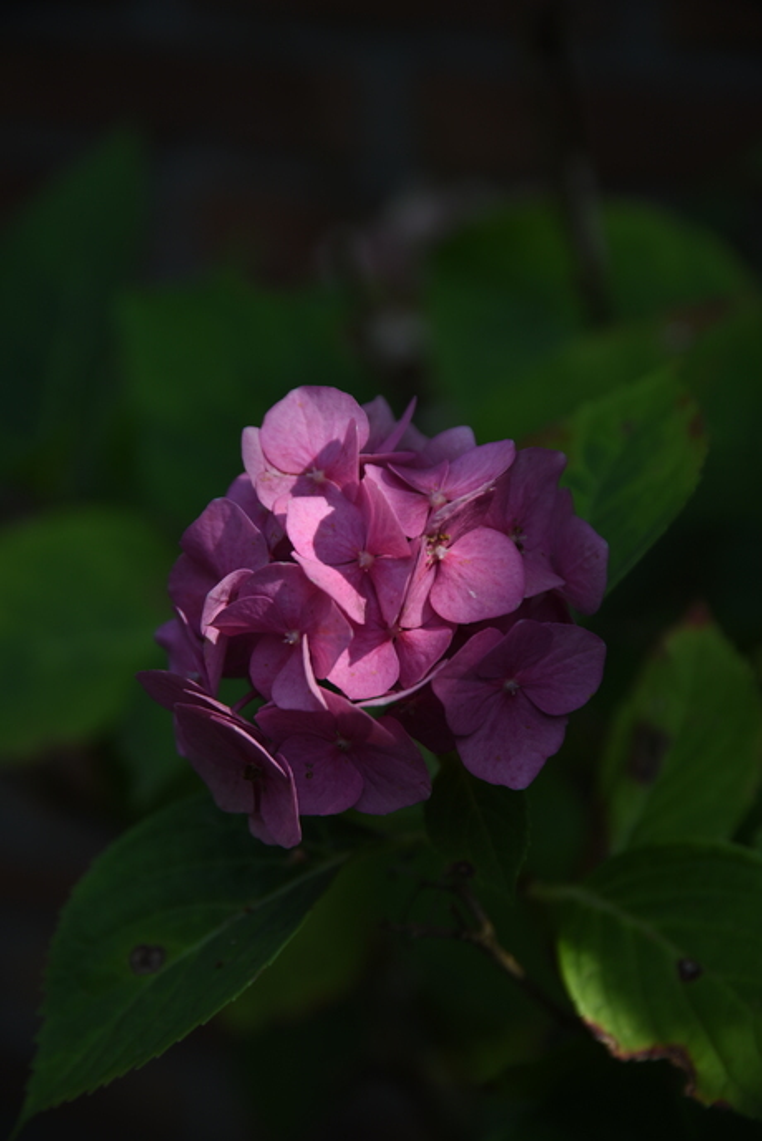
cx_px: 381
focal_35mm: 120
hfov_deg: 11.4
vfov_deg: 17.1
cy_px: 570
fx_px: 3806
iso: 100
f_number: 5.6
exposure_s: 1/250
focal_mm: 120
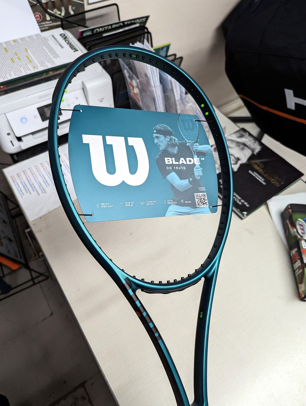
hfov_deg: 56.9
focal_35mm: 24
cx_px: 153
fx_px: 282
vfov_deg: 71.5
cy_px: 203
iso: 141
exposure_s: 1/60
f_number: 1.85
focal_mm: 6.81
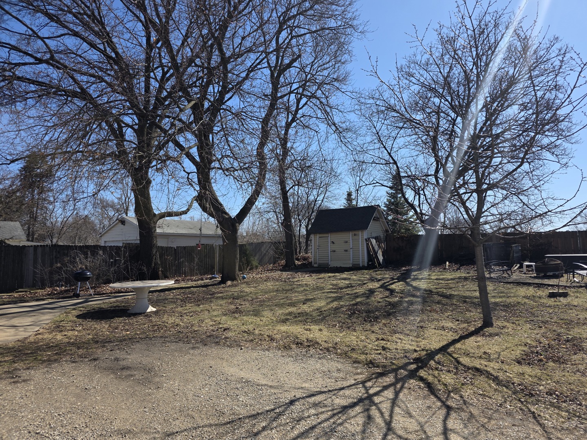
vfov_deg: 58.9
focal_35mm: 23
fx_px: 390
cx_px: 294
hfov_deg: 73.9
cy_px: 220
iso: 80
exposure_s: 1/5778
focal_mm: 6.3
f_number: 1.7
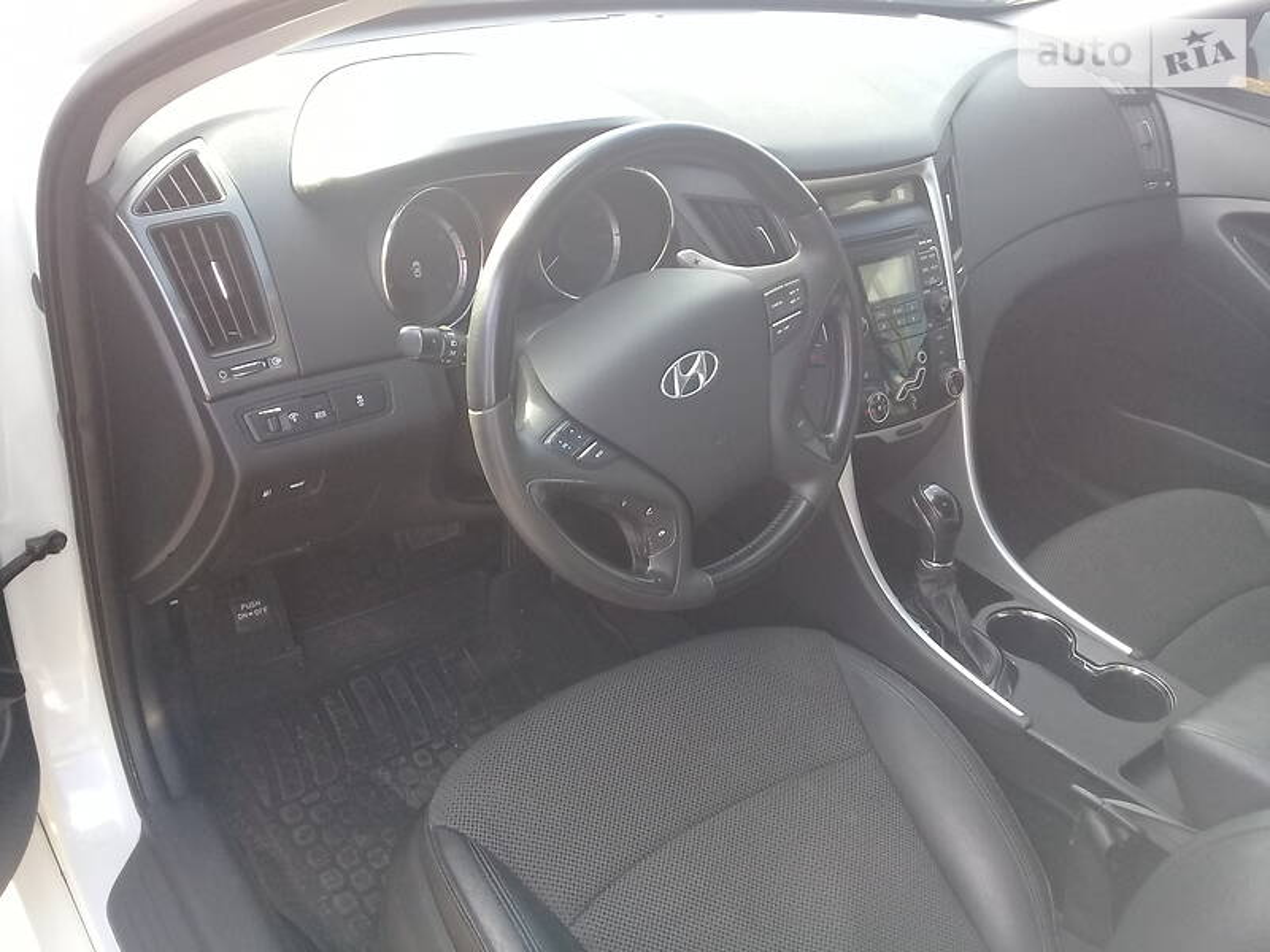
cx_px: 635
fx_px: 1137
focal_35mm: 31
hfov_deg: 58.4
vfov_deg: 45.4
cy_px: 476
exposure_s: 1/50
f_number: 2.2
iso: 64
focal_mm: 3.3
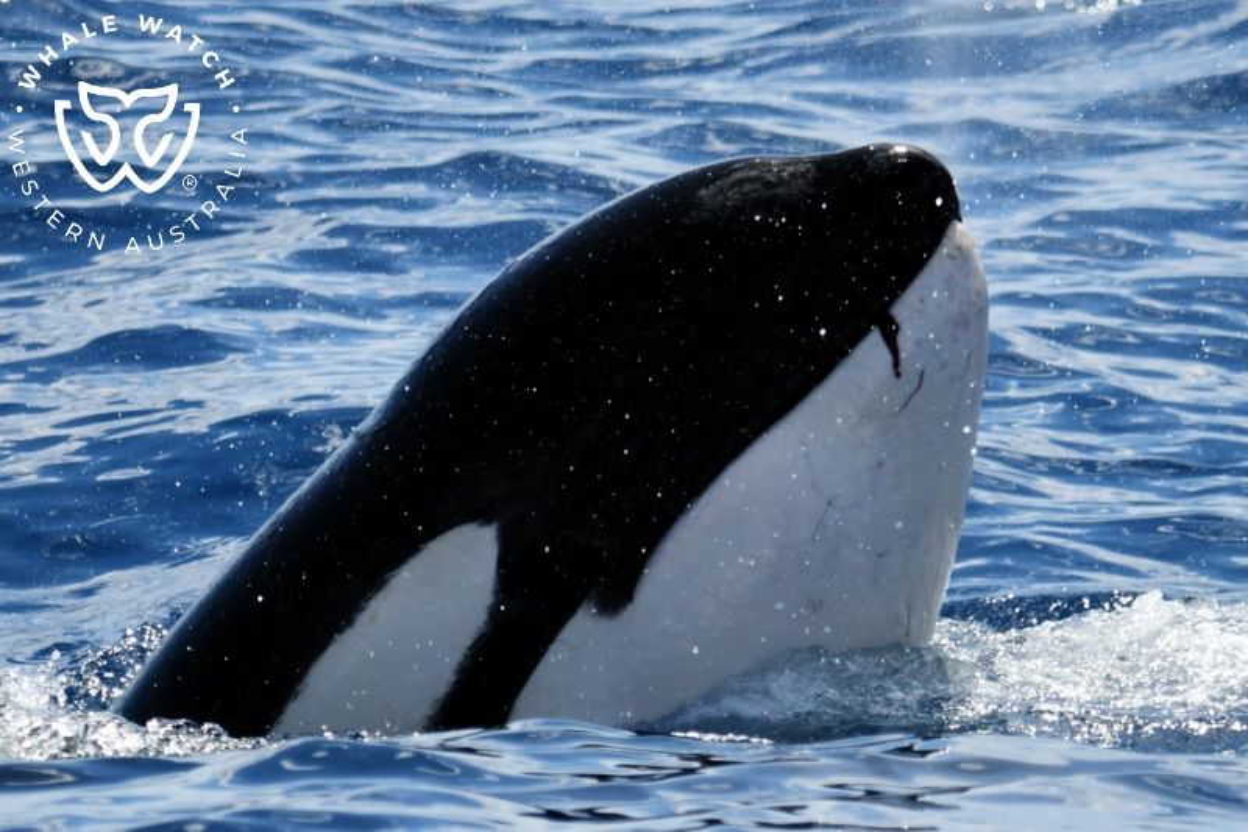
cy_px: 416
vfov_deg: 4.9
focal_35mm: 280
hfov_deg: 7.4
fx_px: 9704
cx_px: 624
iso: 640
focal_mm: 280
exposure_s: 1/8000
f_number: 5.6
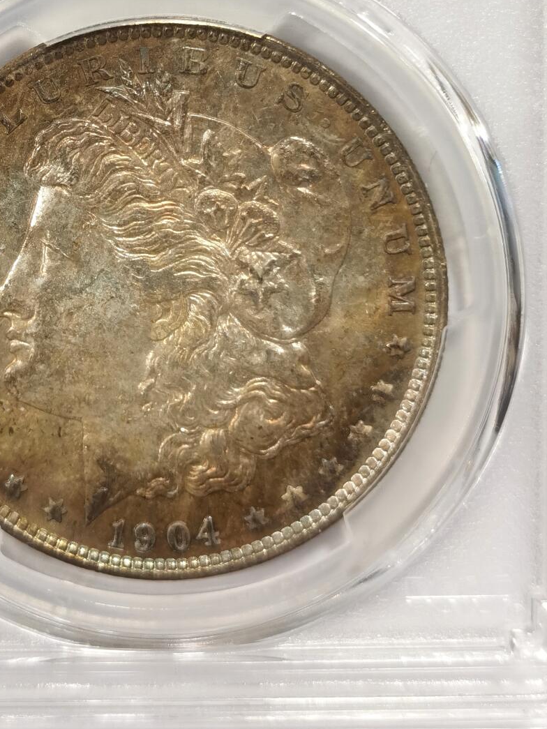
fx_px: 1959
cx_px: 164
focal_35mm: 93
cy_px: 117
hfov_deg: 15.8
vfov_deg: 20.8
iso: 125
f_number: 16
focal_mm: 5.56
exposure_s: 1/100
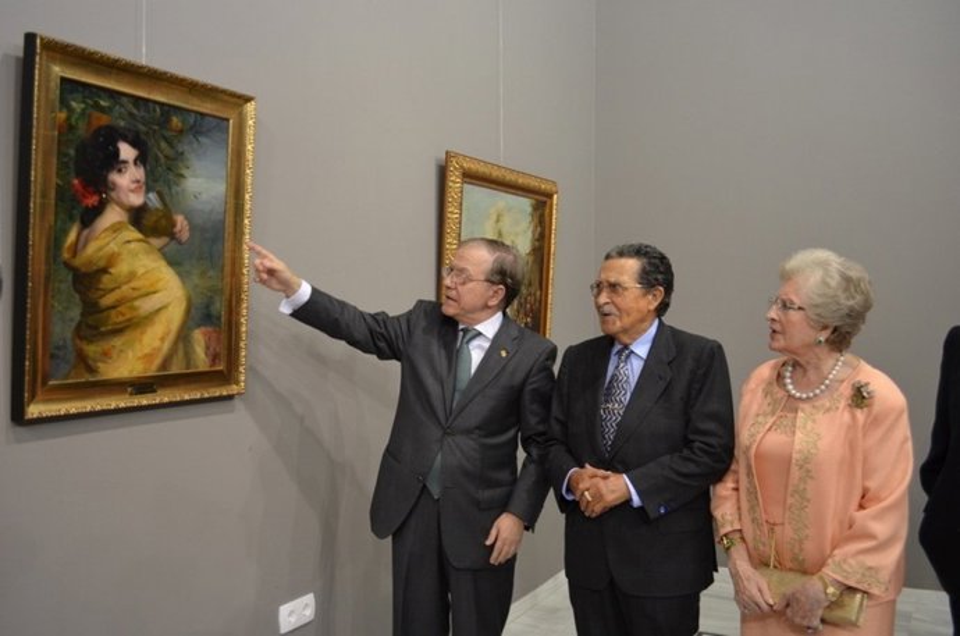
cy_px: 318
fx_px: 878
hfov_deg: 57.3
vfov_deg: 39.8
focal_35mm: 33
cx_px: 480
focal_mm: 22
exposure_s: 1/60
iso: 450
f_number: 4
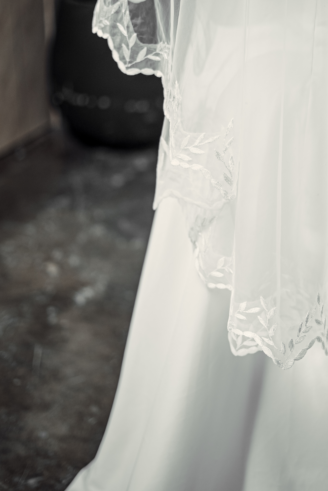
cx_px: 198
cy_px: 177
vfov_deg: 29.5
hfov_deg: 20.0
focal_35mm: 68
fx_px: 928
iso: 250
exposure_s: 1/1000
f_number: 1.8
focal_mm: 50
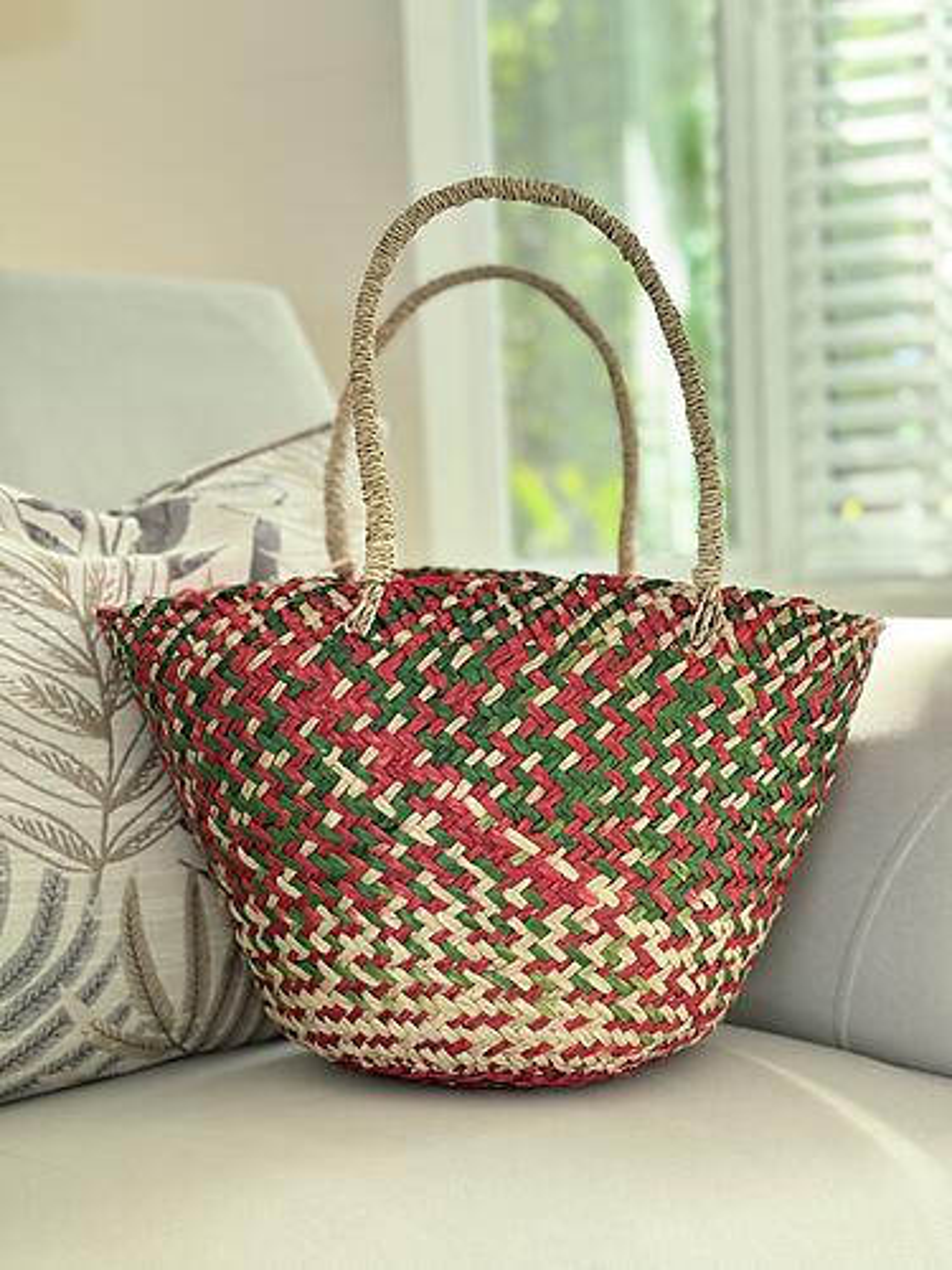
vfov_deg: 39.7
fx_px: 1760
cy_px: 635
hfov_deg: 30.3
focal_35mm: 48
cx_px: 476
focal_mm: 6.76
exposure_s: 1/60
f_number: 1.78
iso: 100
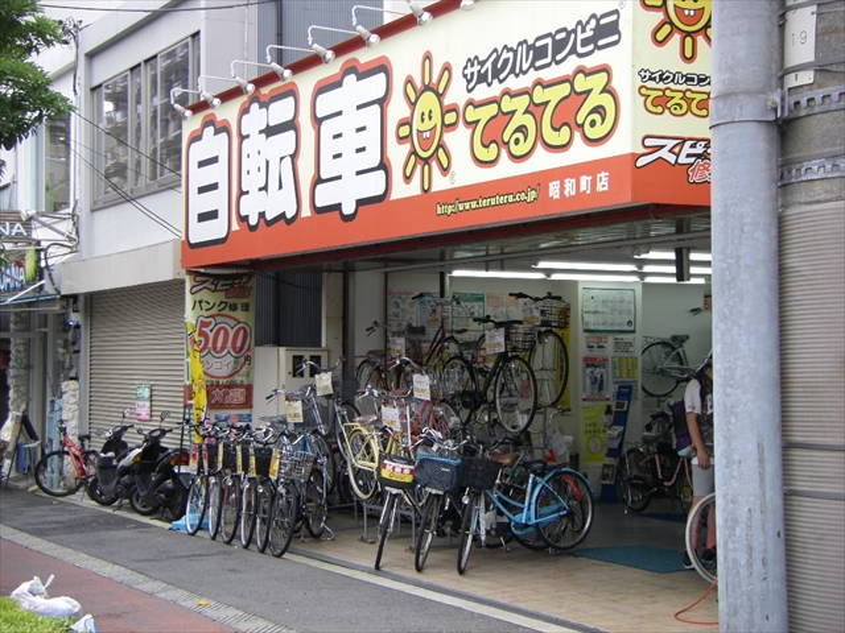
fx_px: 1709
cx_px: 422
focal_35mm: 70
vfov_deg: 21.0
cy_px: 316
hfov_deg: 27.8
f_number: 3.8
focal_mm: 11.5
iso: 64
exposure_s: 1/80
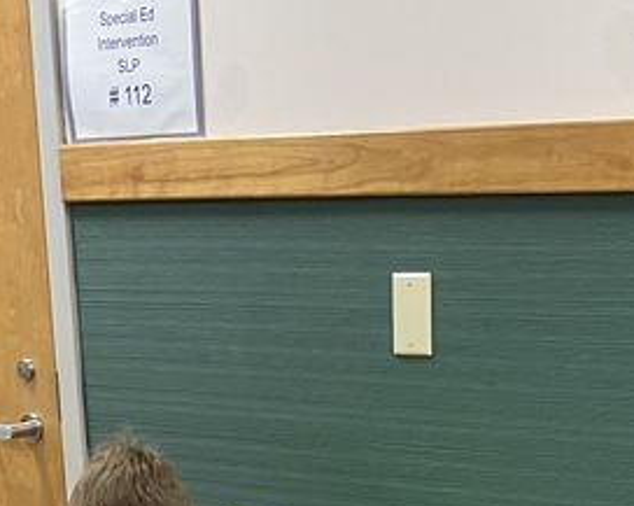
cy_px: 928
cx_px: 294
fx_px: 1931
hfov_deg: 18.6
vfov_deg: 13.3
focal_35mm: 103
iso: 80
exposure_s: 1/71
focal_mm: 3.99
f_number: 1.8
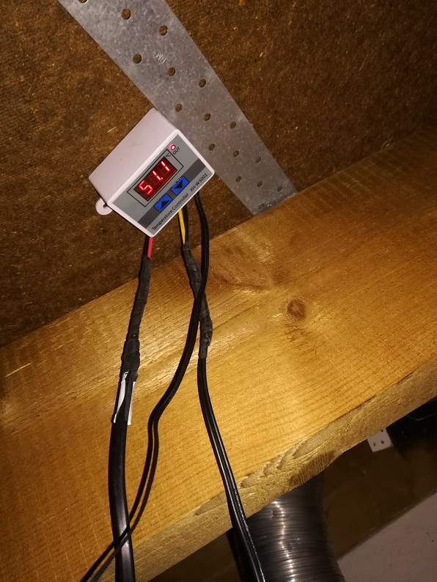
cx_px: 218
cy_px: 291
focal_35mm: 26
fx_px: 437
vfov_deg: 67.3
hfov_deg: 53.1
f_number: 2.2
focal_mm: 3.83
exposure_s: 1/33.3
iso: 125
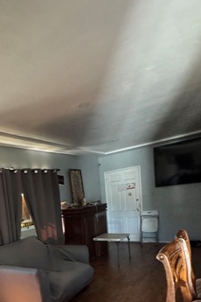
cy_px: 235
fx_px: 226
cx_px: 37
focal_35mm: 27
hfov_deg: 45.2
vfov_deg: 62.5
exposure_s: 1/60
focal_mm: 2.22
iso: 640
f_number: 2.2
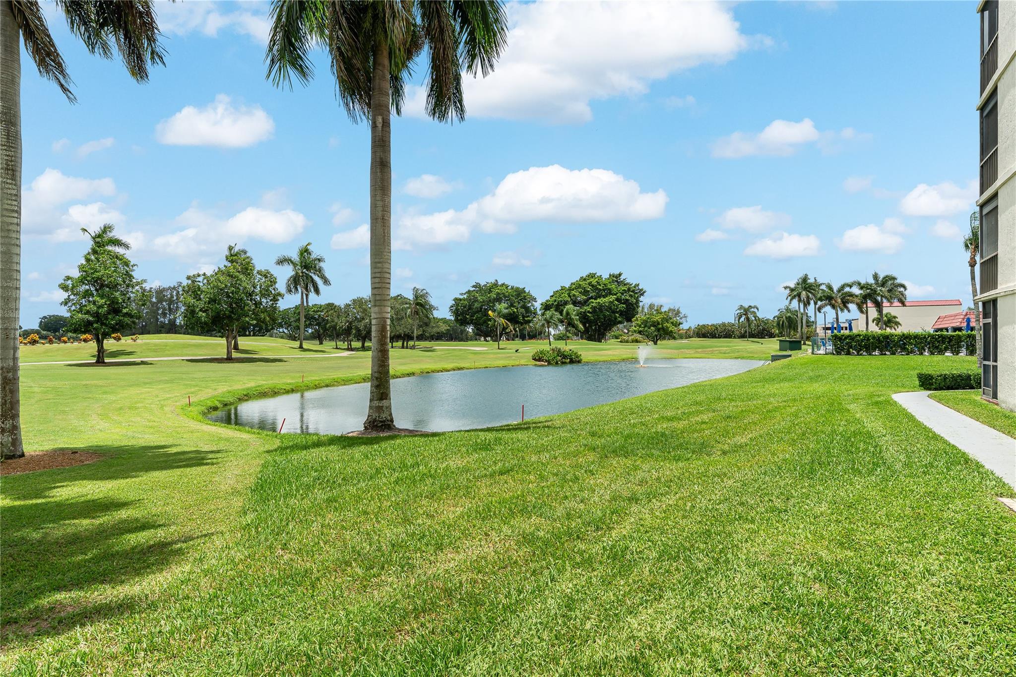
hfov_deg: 86.9
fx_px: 536
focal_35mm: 19
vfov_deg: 64.5
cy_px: 338
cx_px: 508
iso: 200
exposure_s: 1/640
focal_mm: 19
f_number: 8
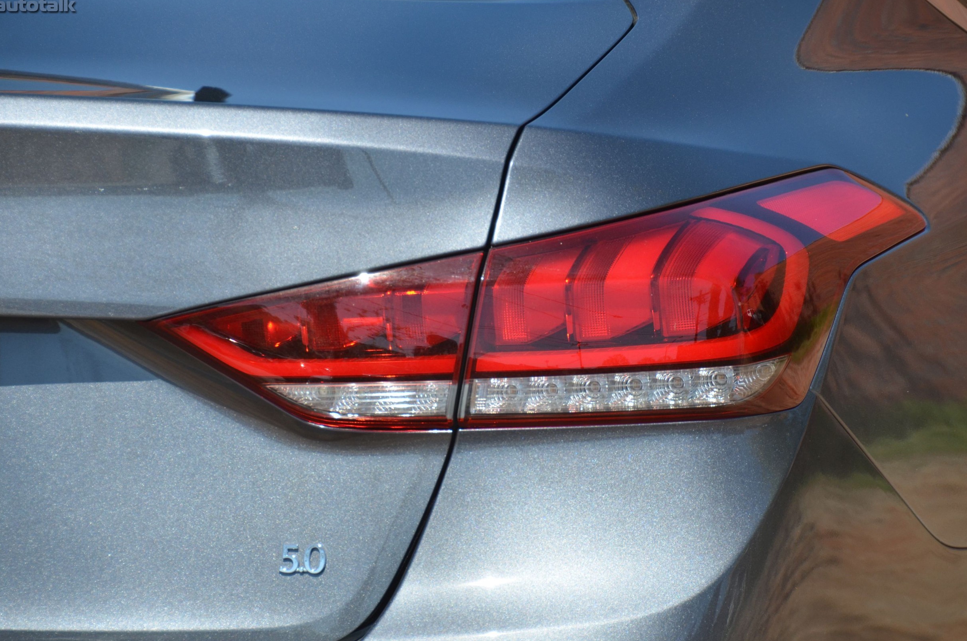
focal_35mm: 233
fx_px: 6246
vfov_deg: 5.9
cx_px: 487
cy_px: 328
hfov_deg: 8.9
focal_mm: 150
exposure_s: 1/1600
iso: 400
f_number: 5.6
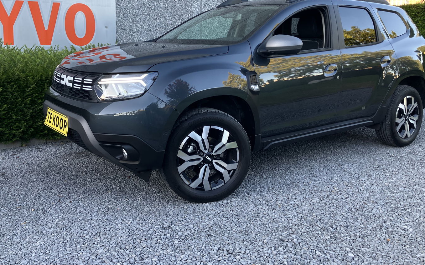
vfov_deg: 35.9
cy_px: 89
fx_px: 405
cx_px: 202
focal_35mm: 35
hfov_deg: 55.3
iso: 50
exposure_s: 1/121
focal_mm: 3.99
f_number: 1.8
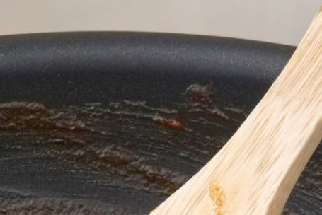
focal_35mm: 253
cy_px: 419
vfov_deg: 5.3
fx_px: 2264
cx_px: 128
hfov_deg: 8.1
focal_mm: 60
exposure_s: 1/4
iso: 6400
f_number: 20
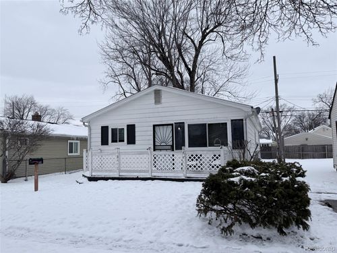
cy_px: 126
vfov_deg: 56.8
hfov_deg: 71.6
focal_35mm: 24
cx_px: 168
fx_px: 234
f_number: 1.78
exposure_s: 1/4167
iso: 80
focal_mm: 6.76
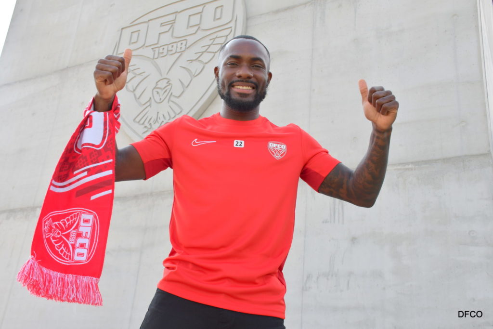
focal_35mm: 39
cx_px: 246
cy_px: 164
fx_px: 534
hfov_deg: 49.5
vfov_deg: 34.2
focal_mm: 26
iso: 100
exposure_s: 1/250
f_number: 8
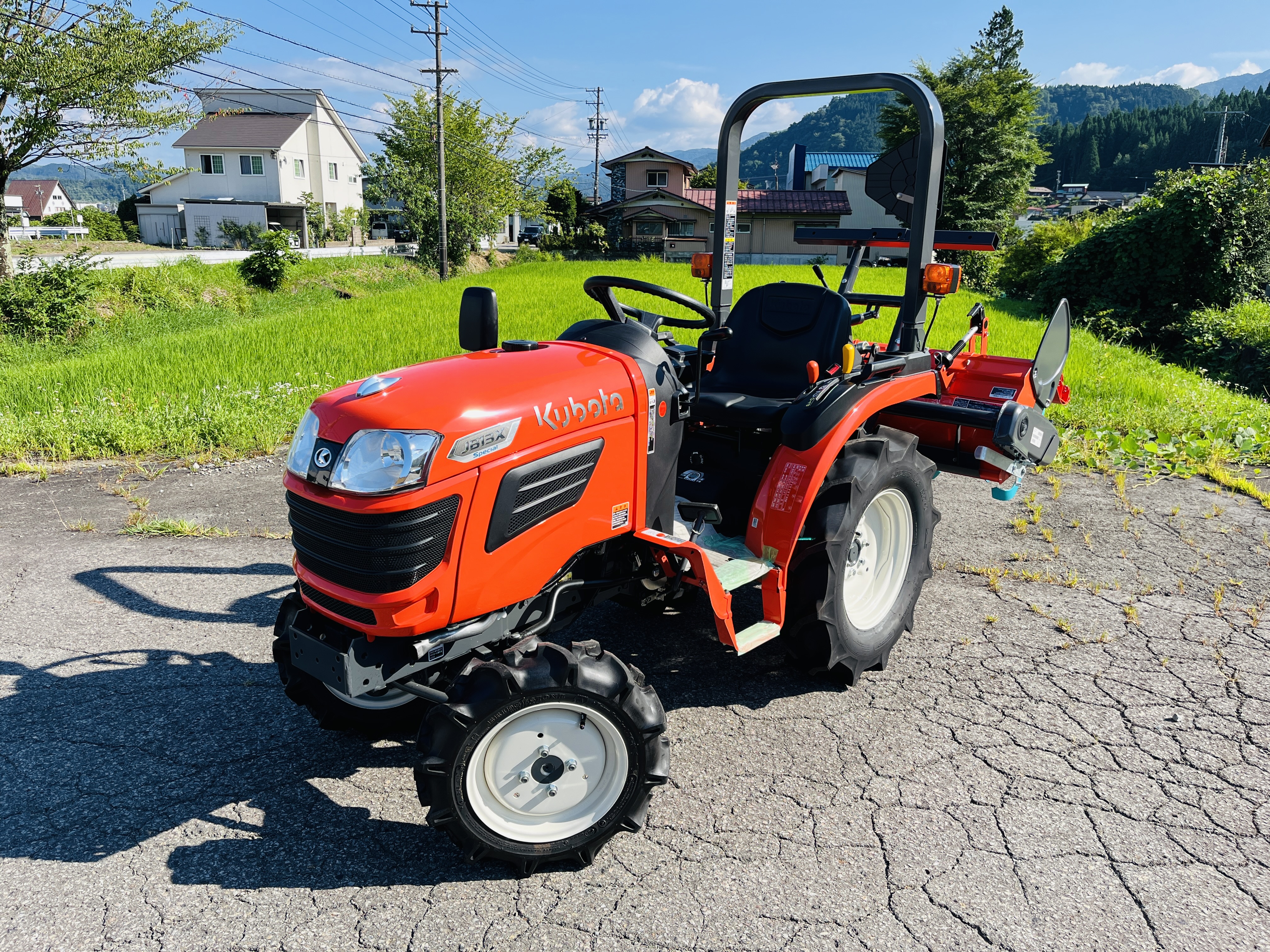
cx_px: 635
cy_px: 476
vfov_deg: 53.1
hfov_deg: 67.3
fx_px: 954
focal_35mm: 26
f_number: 1.6
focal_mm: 5.1
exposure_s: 1/1862
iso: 50
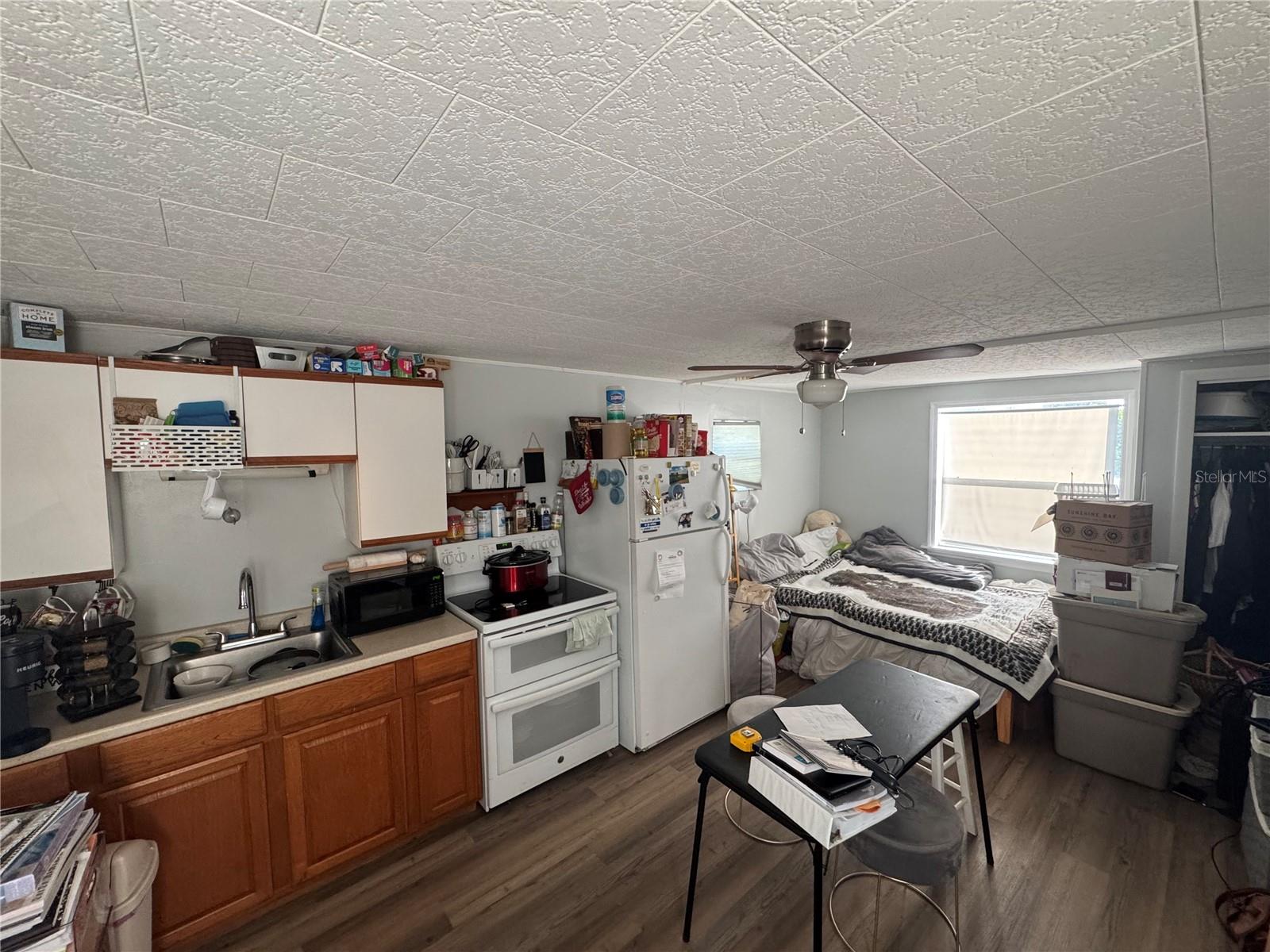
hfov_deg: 102.1
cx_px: 635
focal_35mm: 14
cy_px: 476
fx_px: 514
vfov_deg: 85.7
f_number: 2.2
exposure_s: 1/99
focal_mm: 2.22
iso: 250
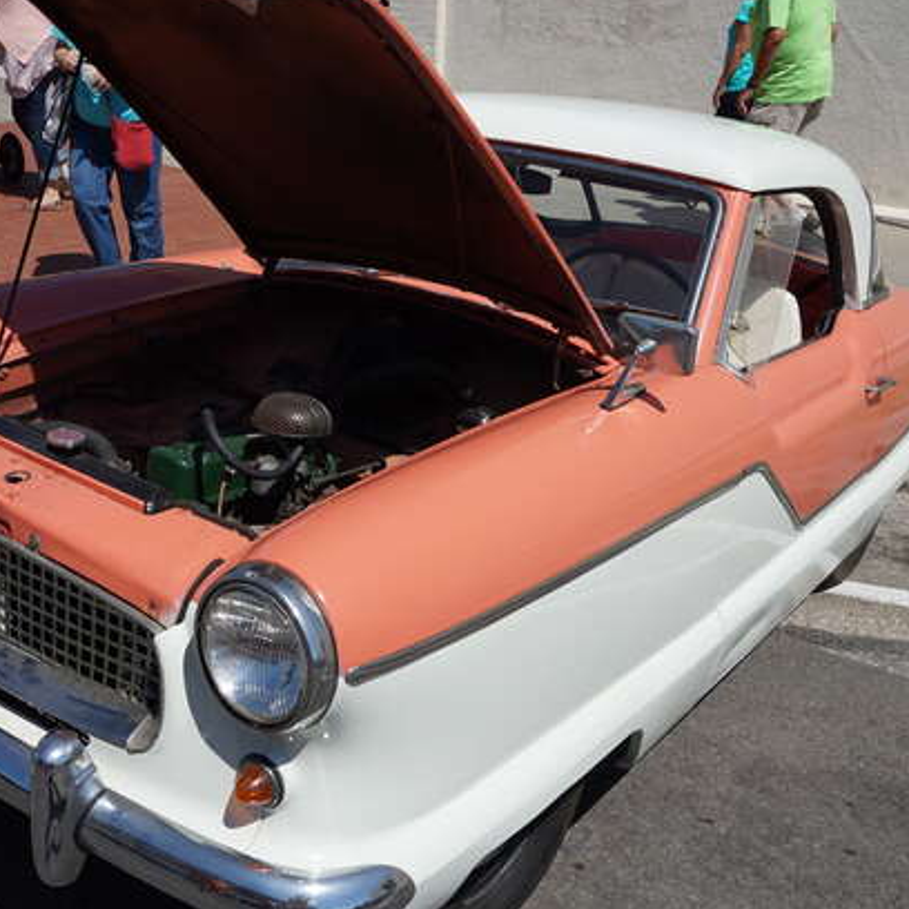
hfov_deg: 41.7
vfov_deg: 41.9
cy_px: 440
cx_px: 379
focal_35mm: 40
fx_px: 1188
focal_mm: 16
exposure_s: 1/400
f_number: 9
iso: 100
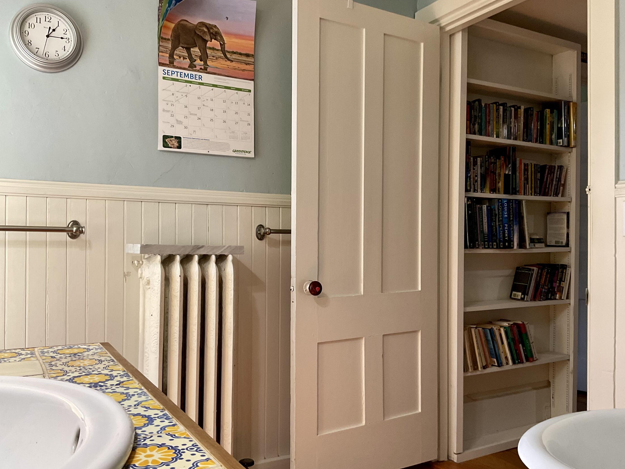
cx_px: 313
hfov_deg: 58.4
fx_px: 560
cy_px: 237
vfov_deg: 45.4
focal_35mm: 31
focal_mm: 3
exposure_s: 1/81
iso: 64
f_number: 1.8
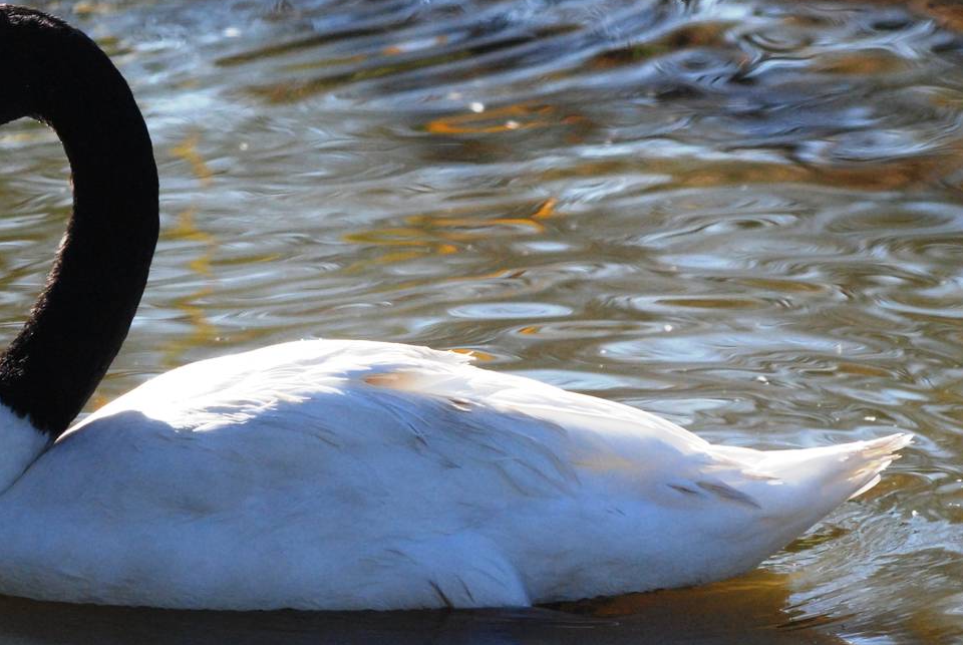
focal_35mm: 375
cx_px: 239
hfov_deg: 5.5
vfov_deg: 3.7
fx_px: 10045
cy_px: 316
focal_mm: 150
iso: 1000
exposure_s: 1/2500
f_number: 6.3
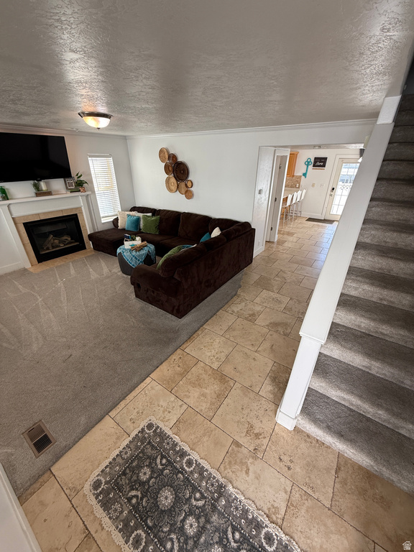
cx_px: 207
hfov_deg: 85.7
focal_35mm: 14
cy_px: 276
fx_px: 223
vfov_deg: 102.1
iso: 100
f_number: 2.2
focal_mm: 2.22
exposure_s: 1/120
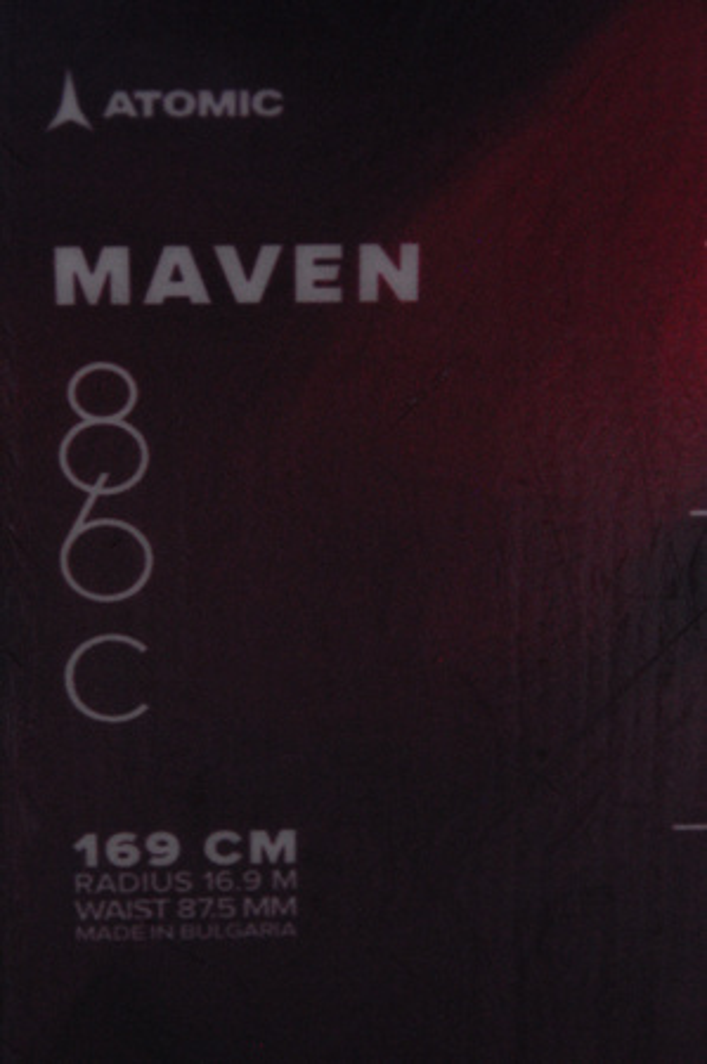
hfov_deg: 8.7
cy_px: 532
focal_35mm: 158
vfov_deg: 13.1
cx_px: 354
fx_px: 4650
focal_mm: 105
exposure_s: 1/125
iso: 3200
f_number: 9.5
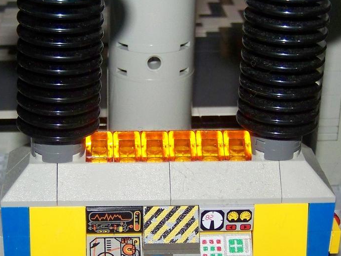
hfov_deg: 23.0
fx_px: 837
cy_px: 139
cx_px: 130
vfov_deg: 17.4
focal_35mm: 85
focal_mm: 6.3
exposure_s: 1/30
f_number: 2.8
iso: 200
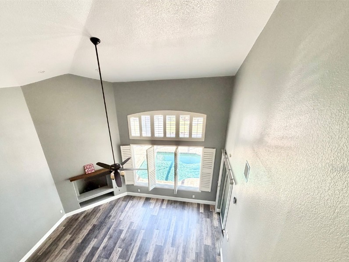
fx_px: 181
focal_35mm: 18
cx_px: 147
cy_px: 168
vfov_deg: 70.1
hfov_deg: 87.1
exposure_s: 1/60
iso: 200
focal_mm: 2.22
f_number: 2.2
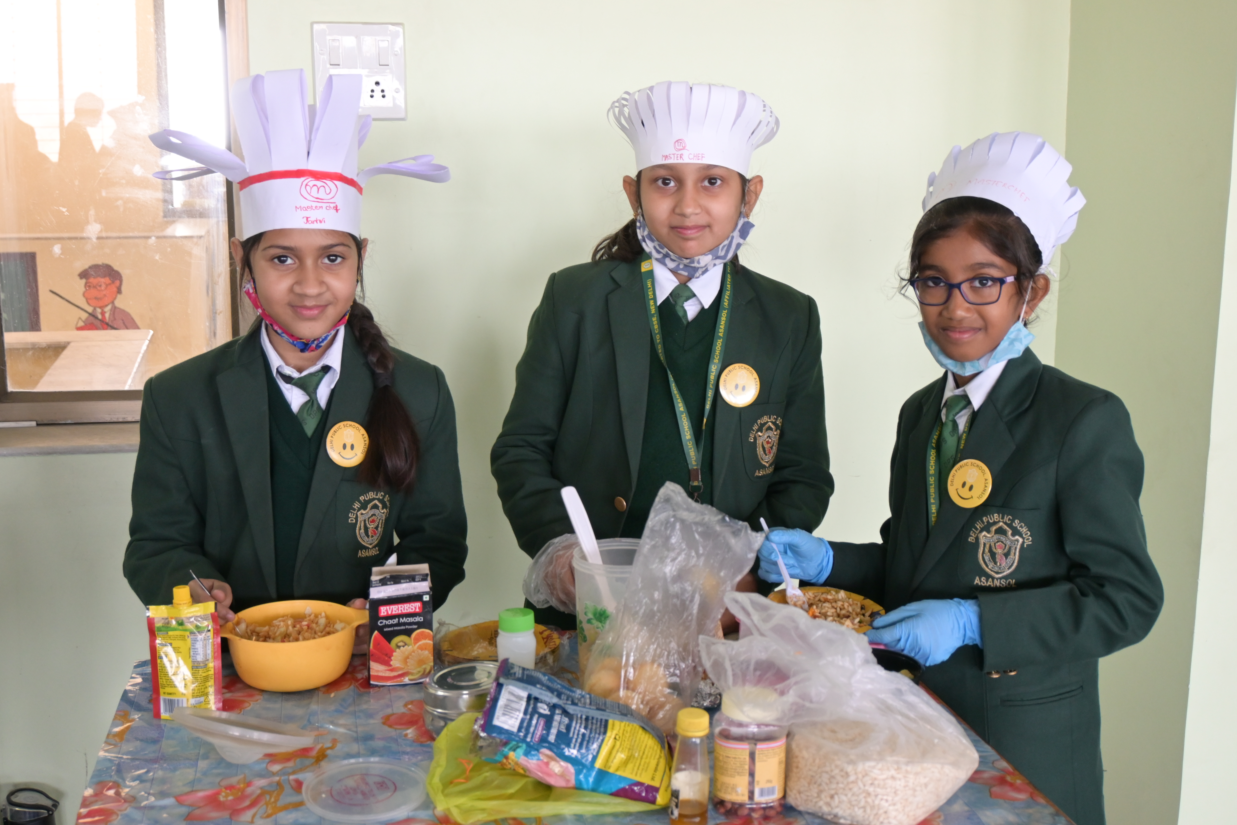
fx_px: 1417
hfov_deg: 47.2
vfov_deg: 32.4
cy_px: 412
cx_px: 618
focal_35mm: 41
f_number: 4.5
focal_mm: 27.5
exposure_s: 1/60
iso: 1250
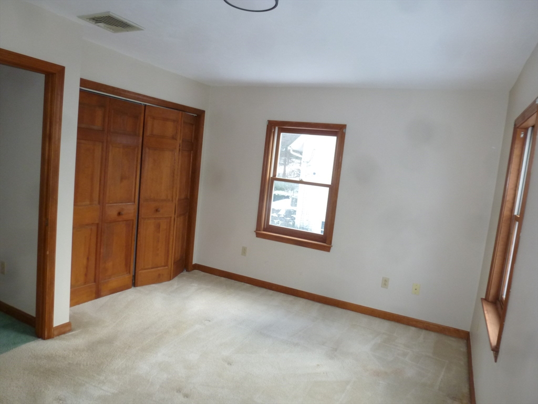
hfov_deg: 71.6
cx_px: 269
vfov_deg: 56.8
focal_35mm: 24
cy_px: 202
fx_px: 373
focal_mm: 4.3
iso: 200
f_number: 3.3
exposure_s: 1/60
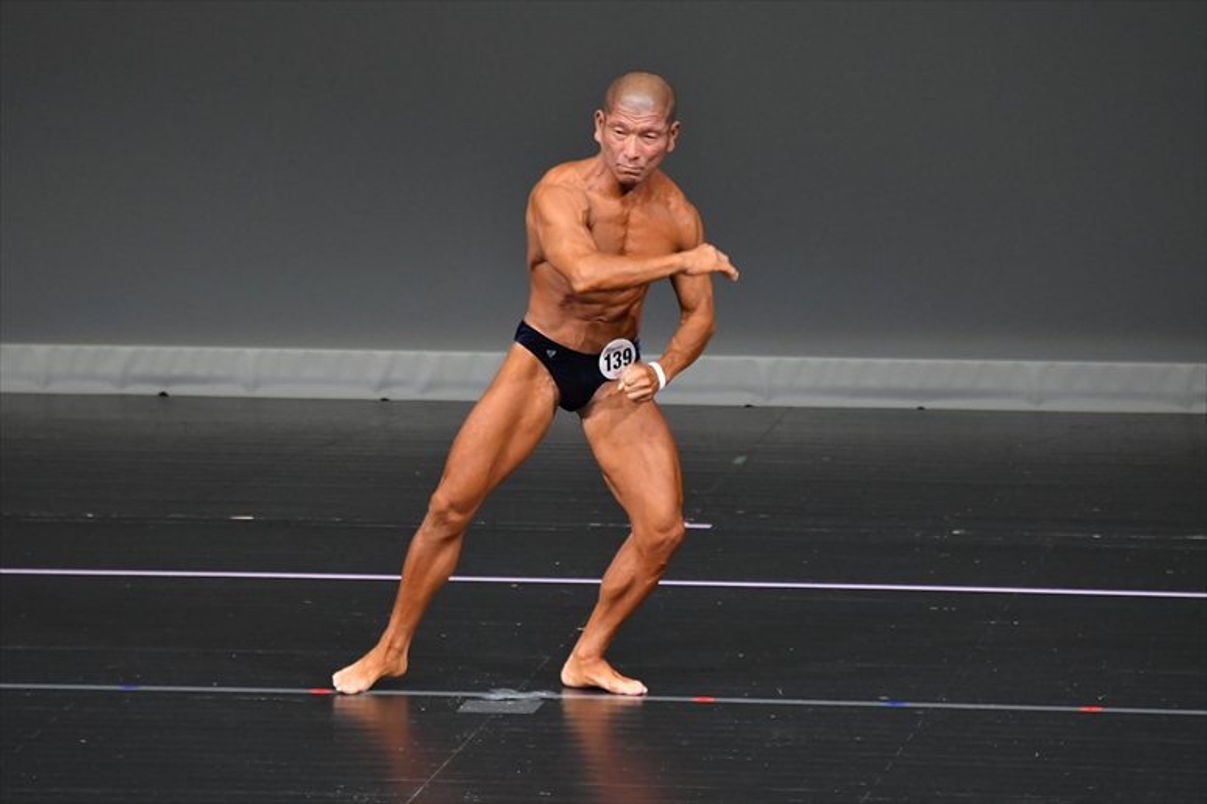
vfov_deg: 3.7
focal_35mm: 375
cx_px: 604
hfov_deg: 5.5
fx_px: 12567
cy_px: 402
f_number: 5.6
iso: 4000
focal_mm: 250
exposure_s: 1/400
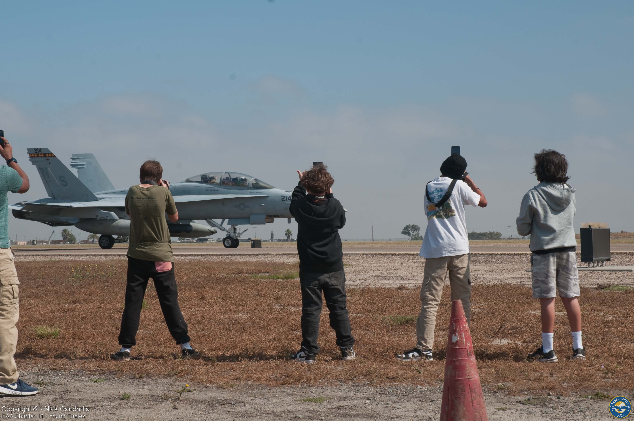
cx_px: 317
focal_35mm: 75
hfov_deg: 27.0
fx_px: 1319
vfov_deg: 18.1
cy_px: 210
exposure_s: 1/200
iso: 100
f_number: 10
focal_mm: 50
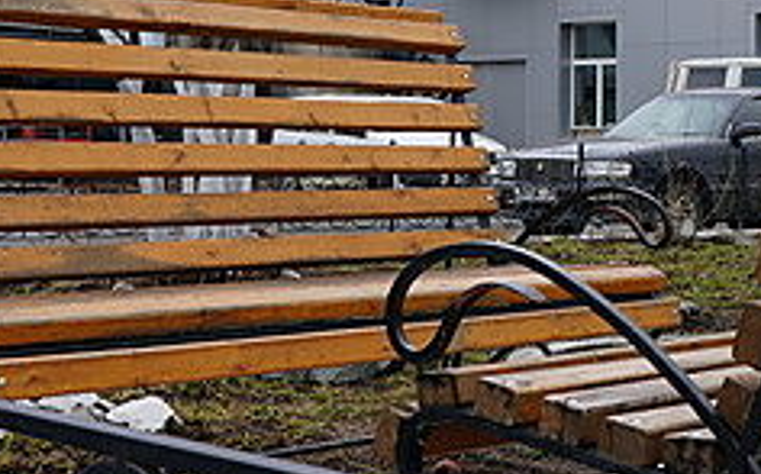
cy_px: 171
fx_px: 1720
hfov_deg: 24.4
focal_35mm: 83
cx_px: 651
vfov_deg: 15.7
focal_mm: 20
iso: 100
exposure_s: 1/80
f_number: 10
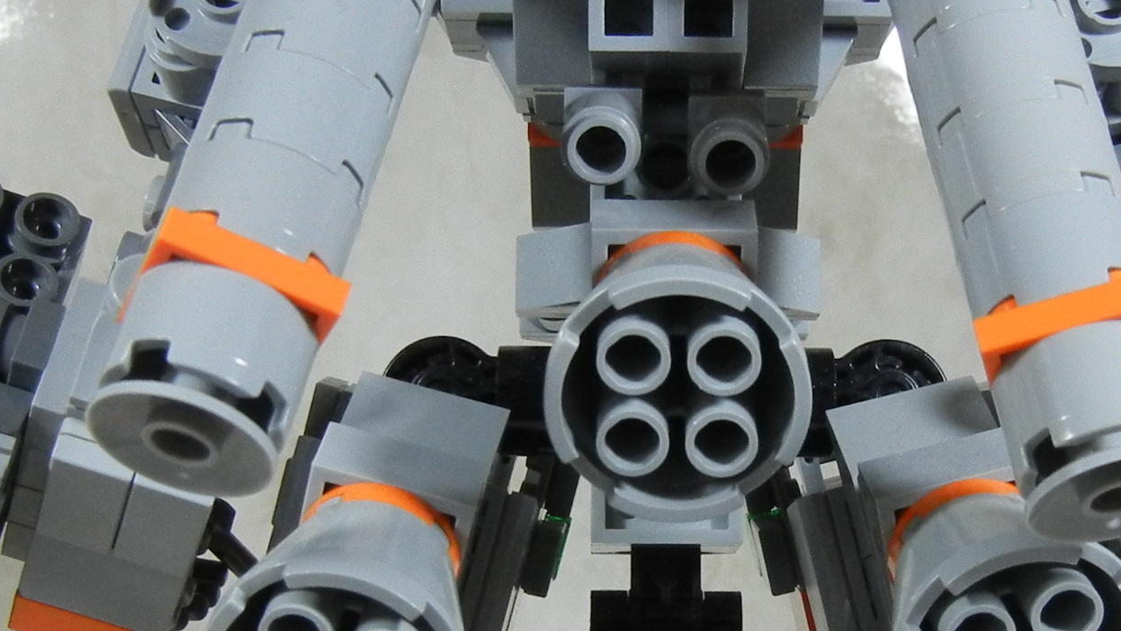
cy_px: 543
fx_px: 2557
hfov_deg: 24.7
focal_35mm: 86
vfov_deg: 14.0
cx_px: 672
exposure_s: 1/89.7
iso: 400
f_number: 3.5
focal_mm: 5.4
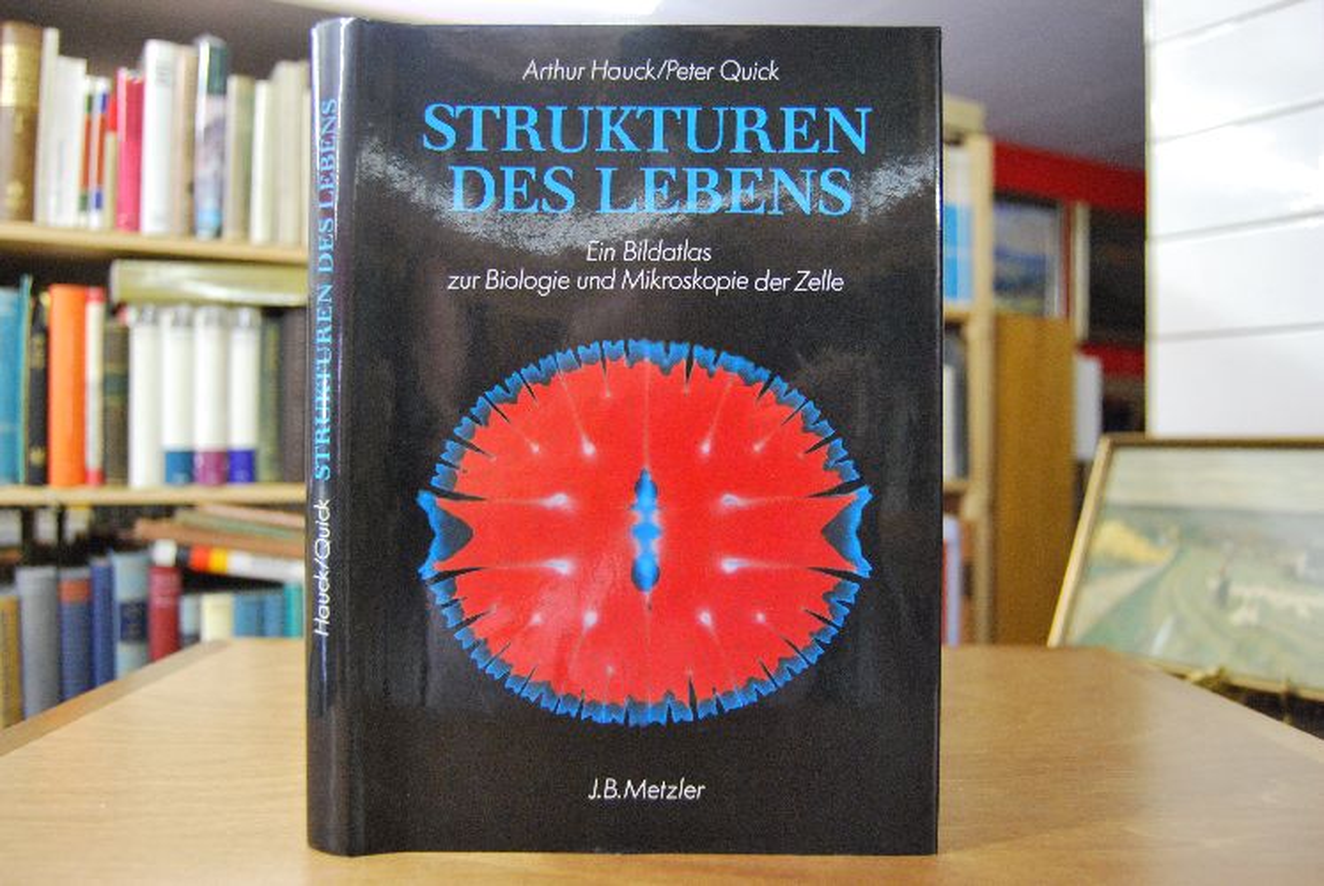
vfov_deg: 43.7
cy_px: 443
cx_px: 662
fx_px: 1105
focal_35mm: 30
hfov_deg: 61.9
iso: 1400
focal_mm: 20
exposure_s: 1/30
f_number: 3.8
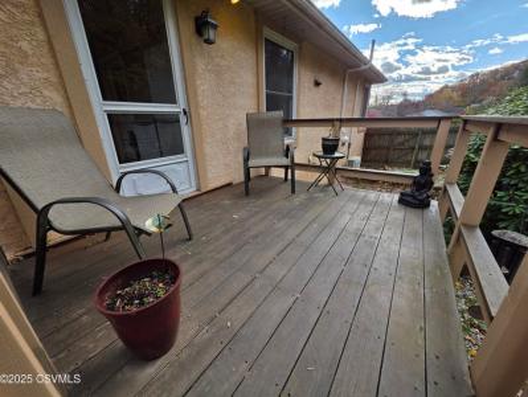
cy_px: 198
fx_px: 198
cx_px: 264
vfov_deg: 90.0
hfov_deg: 106.1
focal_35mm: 13
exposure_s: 1/670
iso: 40
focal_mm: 2.2
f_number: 1.9
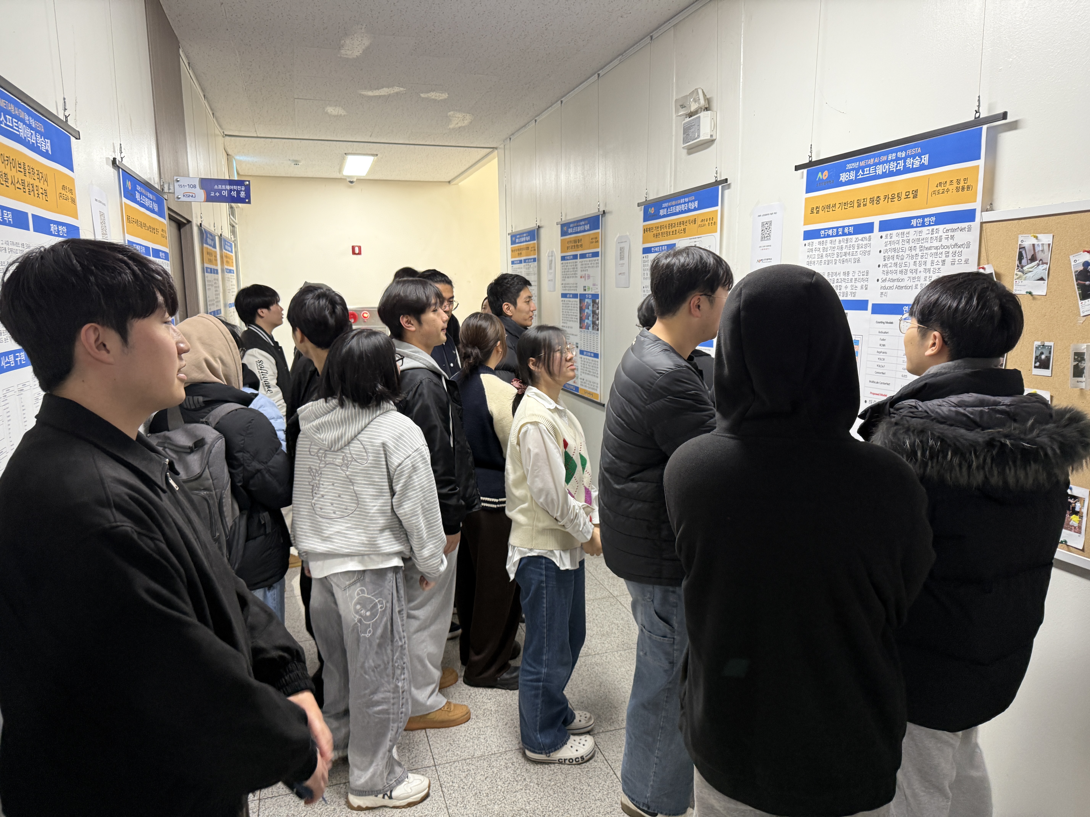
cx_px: 545
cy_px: 408
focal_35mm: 24
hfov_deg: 71.6
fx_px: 756
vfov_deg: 56.8
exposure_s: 1/60
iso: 200
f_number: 1.78
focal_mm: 6.76
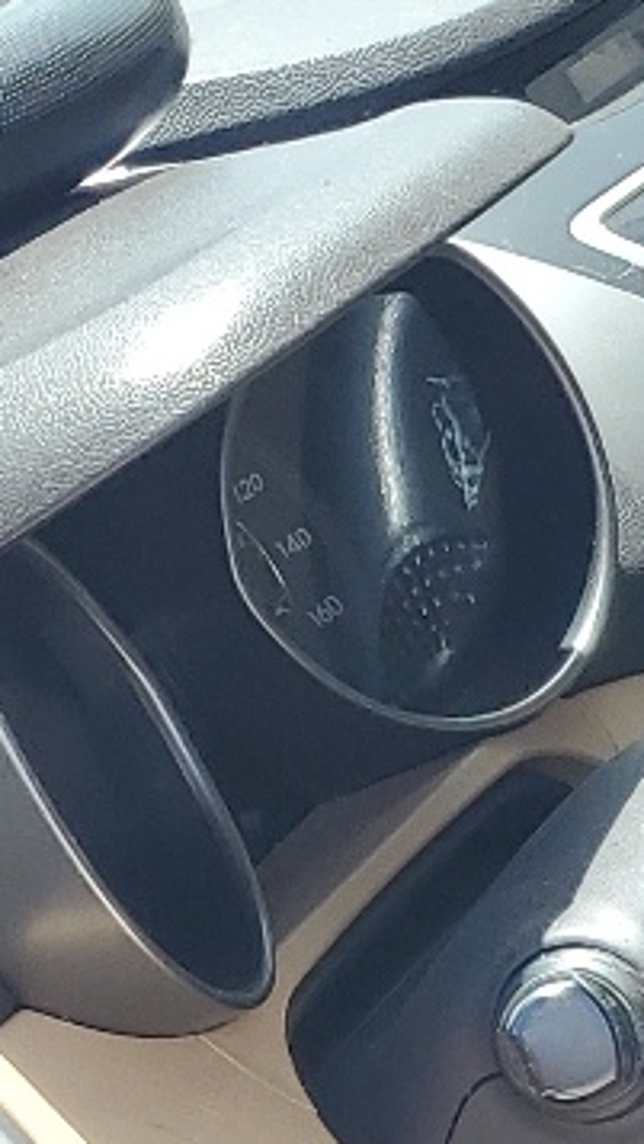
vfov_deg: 16.1
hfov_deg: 8.5
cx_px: 1685
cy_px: 1458
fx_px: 3853
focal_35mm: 127
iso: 50
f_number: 1.5
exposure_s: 1/667
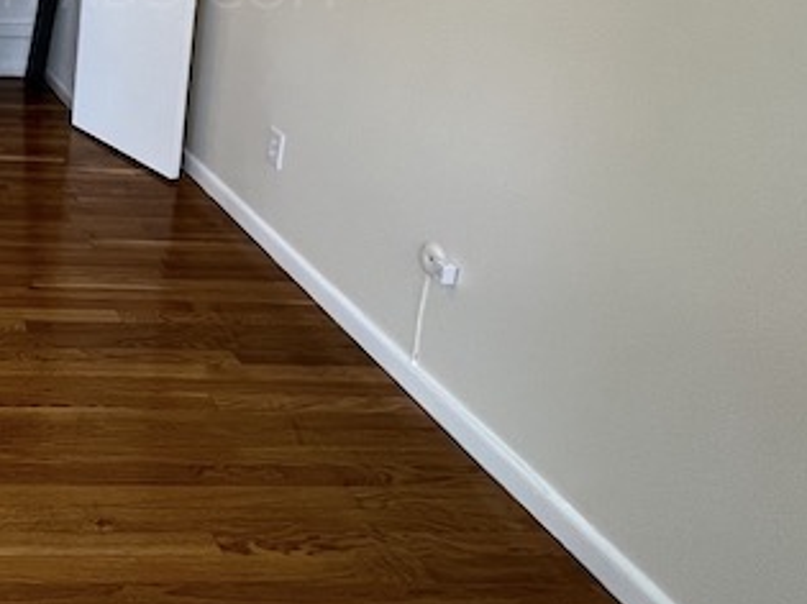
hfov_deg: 40.2
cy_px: -69
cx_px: -149
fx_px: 769
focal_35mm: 33
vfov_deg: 36.1
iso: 160
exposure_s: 1/120
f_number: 1.8
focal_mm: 1.57
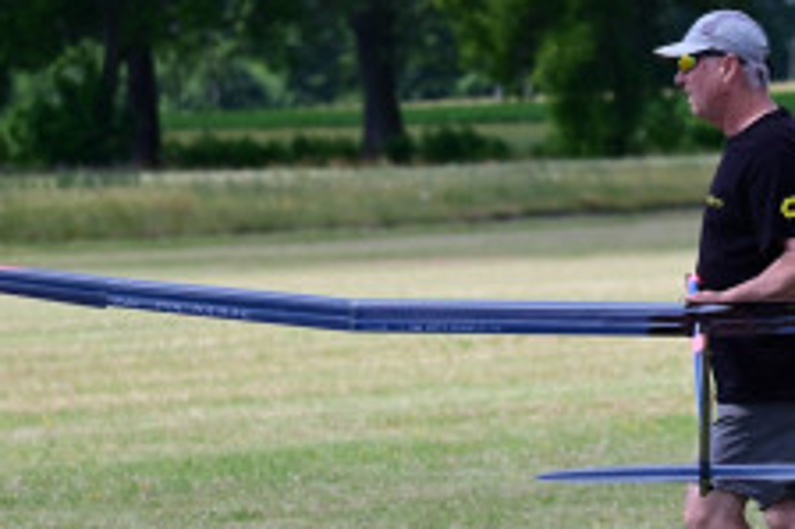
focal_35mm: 311
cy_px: 295
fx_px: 6863
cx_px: 673
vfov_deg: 4.4
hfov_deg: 6.6
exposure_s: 1/2000
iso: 500
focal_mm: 140
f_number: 5.6
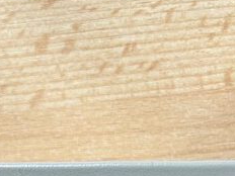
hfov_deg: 15.2
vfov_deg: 11.4
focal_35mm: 115
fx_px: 781
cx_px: -165
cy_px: 373
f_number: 1.5
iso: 64
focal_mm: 5.7
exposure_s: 1/60
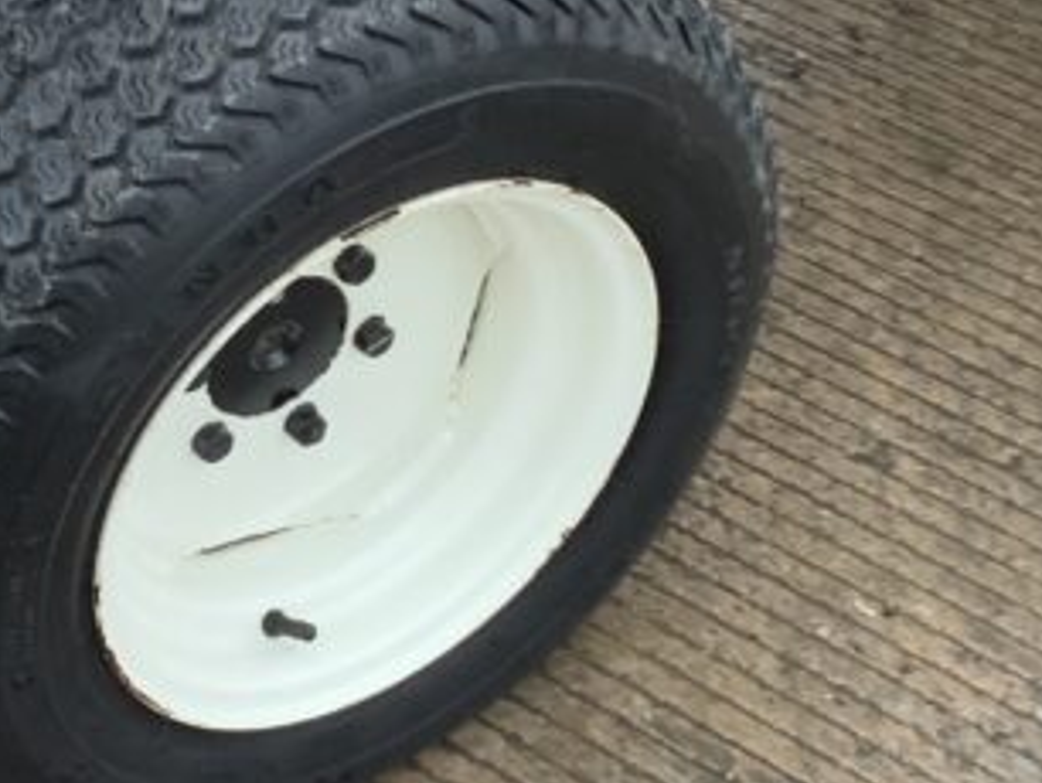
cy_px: 242
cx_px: 419
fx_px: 2922
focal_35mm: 97
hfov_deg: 20.2
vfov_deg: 15.2
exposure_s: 1/122
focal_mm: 3
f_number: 1.8
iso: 50
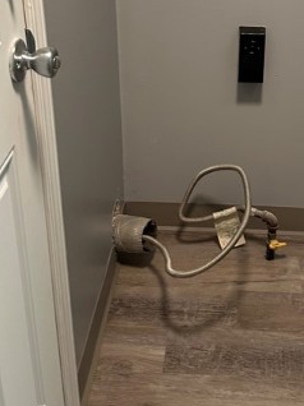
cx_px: 213
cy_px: 103
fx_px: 680
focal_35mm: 58
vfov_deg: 32.6
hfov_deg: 25.0
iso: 160
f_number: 1.78
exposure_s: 1/60
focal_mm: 6.86
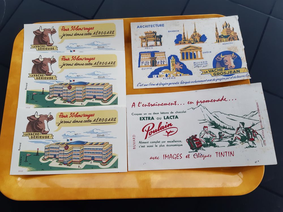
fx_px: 213
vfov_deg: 53.1
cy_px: 106
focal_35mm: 26
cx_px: 142
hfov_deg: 67.3
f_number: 1.7
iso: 80
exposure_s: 1/262
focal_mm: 3.92
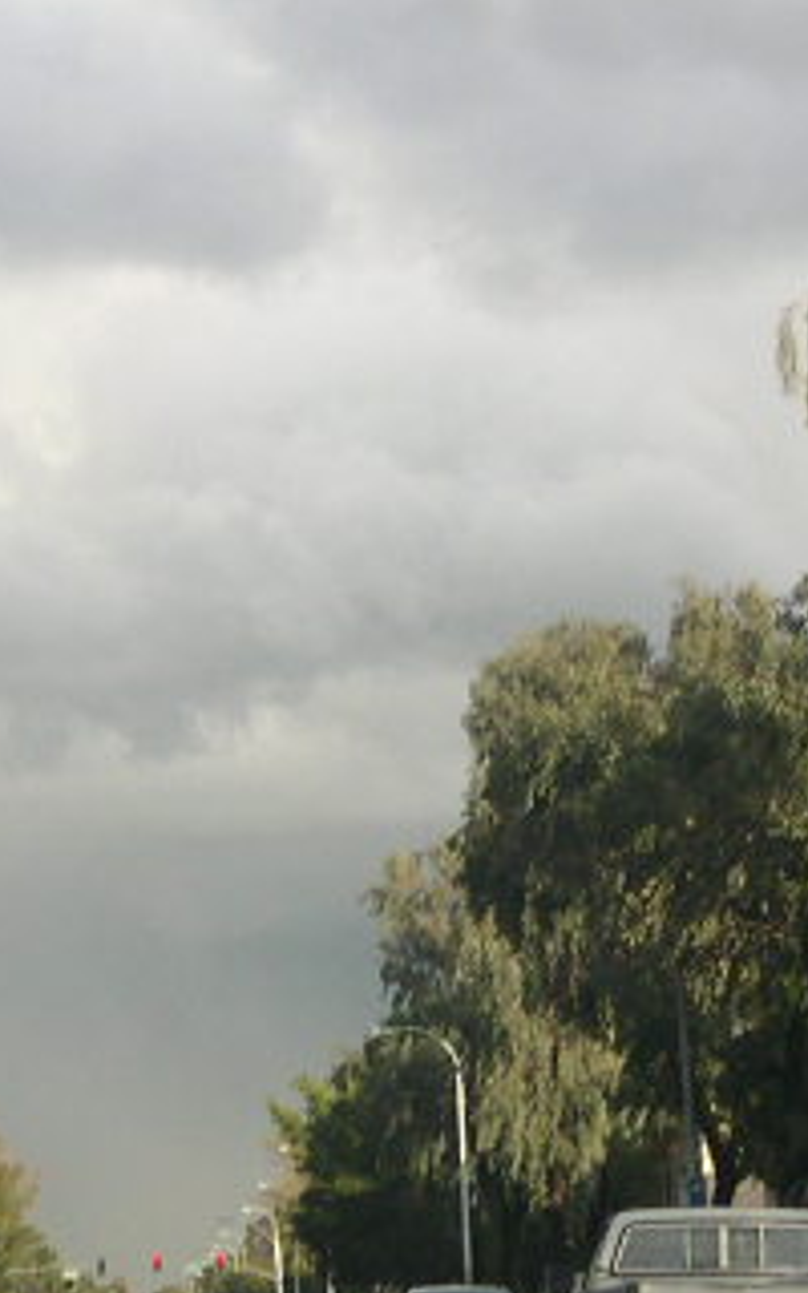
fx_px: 4545
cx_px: 364
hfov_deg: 10.2
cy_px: 792
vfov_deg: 16.2
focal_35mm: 129
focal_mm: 8
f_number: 2.8
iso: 100
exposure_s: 1/432
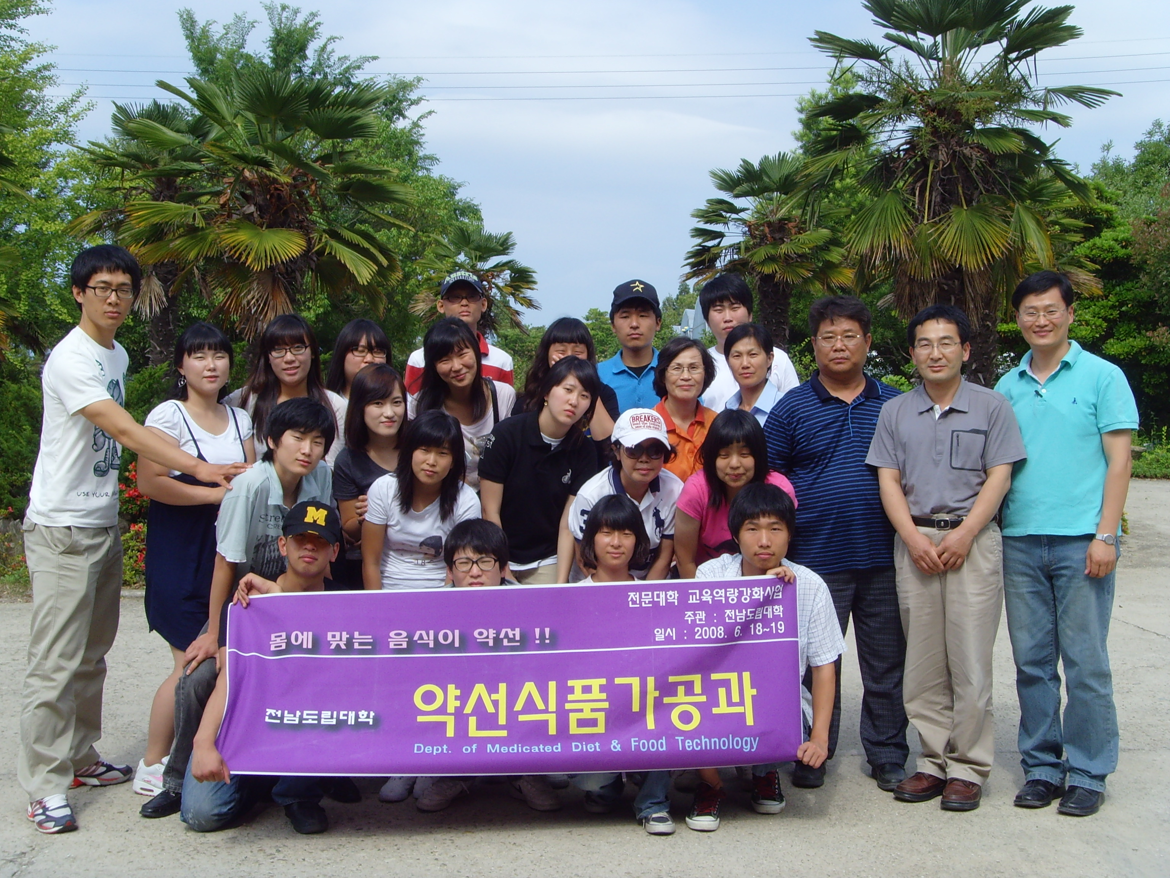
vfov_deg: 29.1
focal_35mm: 50
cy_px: 439
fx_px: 1690
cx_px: 585
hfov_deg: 38.2
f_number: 6.7
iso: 80
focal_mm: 8.8
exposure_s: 1/180
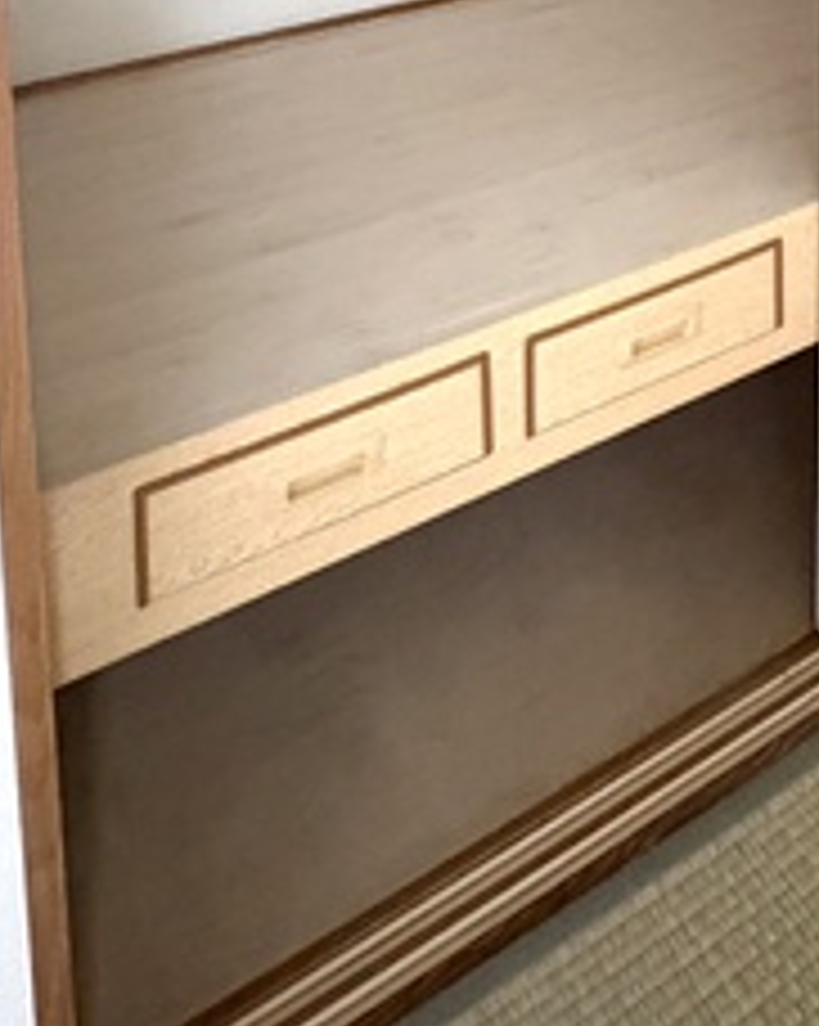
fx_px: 1274
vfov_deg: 32.8
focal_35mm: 42
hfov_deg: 34.7
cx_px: 641
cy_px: -306
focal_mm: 2.22
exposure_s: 1/33
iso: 1000
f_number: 2.2
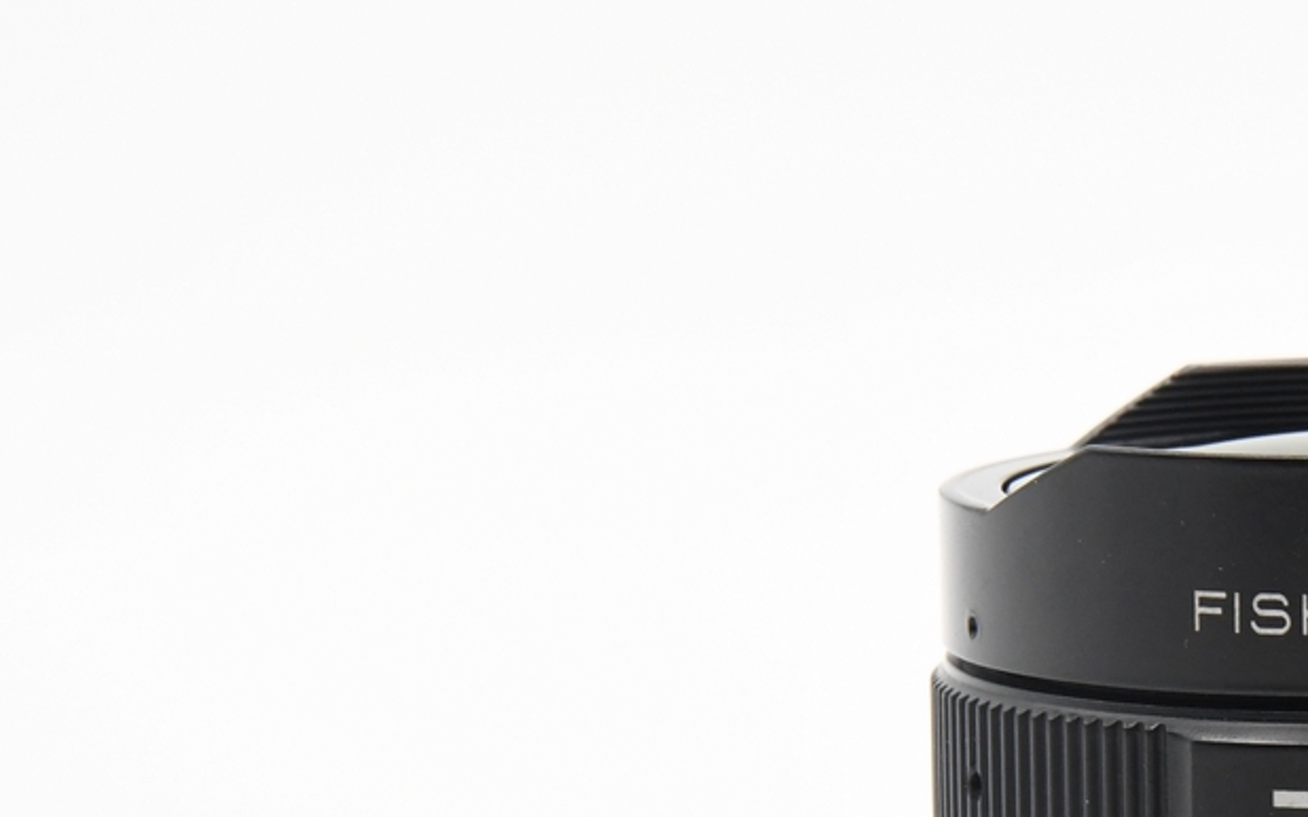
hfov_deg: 7.0
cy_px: 845
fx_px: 10585
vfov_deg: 4.4
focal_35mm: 297
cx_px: 1395
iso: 1600
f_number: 11
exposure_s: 1/125
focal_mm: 80
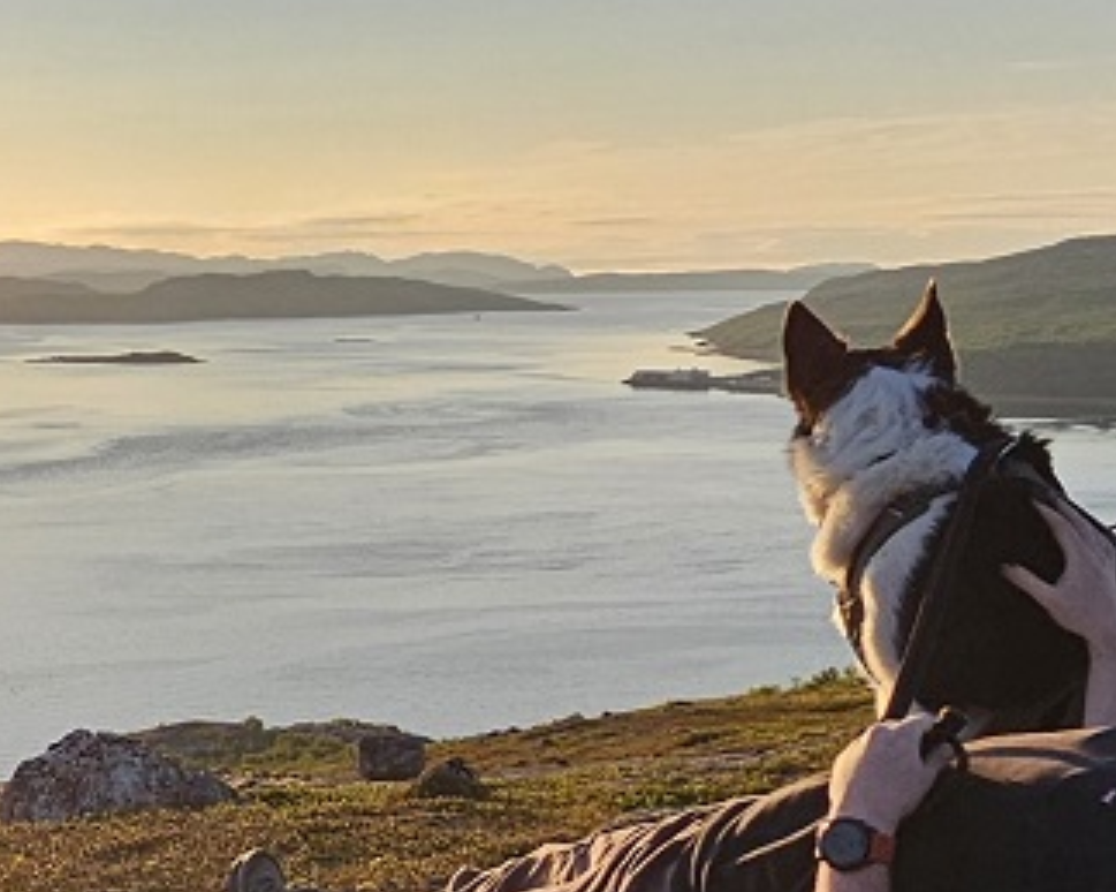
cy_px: 717
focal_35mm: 59
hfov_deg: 29.0
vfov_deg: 25.3
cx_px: -107
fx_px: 1948
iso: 50
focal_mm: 2.2
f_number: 2.2
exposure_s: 1/1429
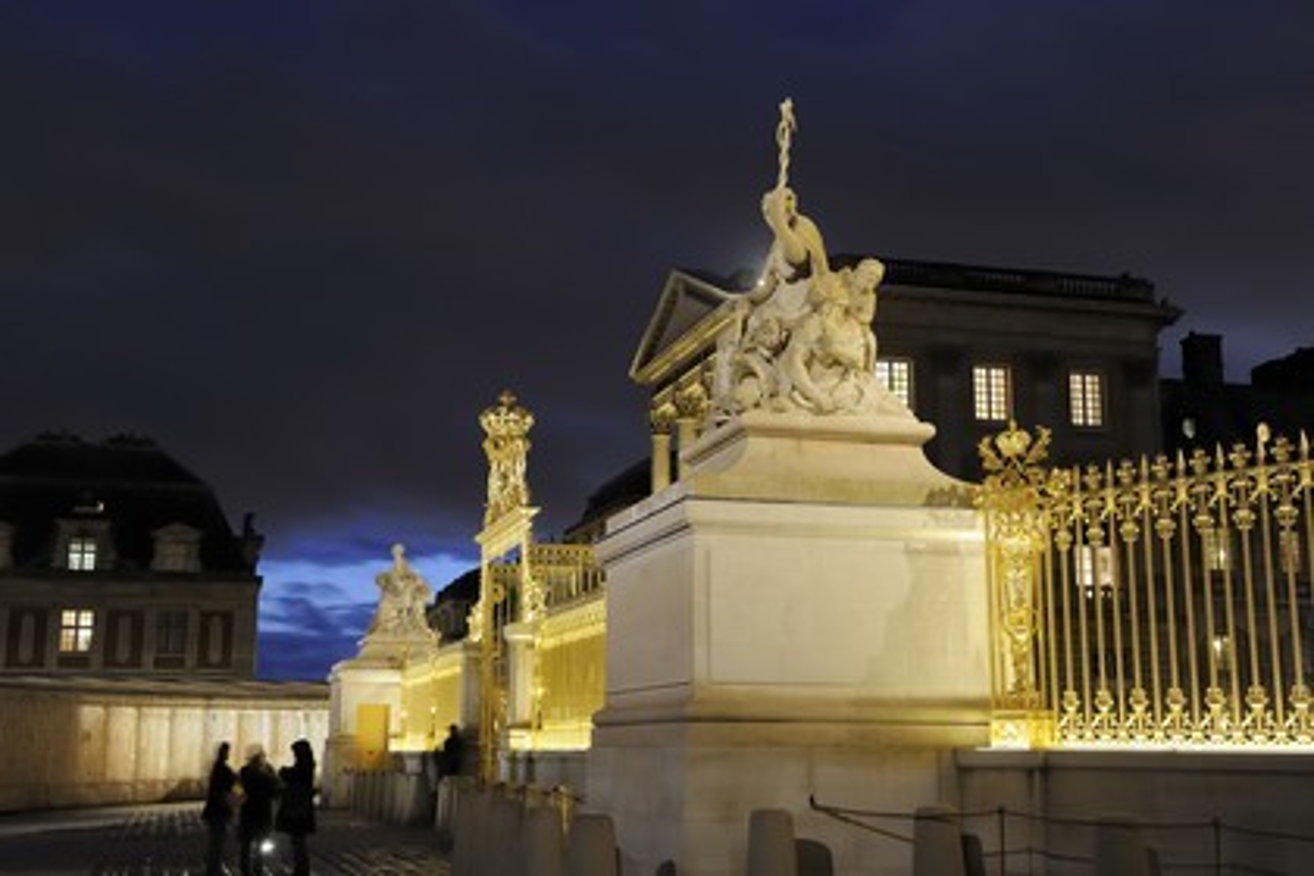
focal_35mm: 45
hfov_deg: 43.6
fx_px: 1642
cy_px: 438
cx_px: 657
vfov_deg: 29.9
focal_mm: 45
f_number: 8
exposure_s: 2.5
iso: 400
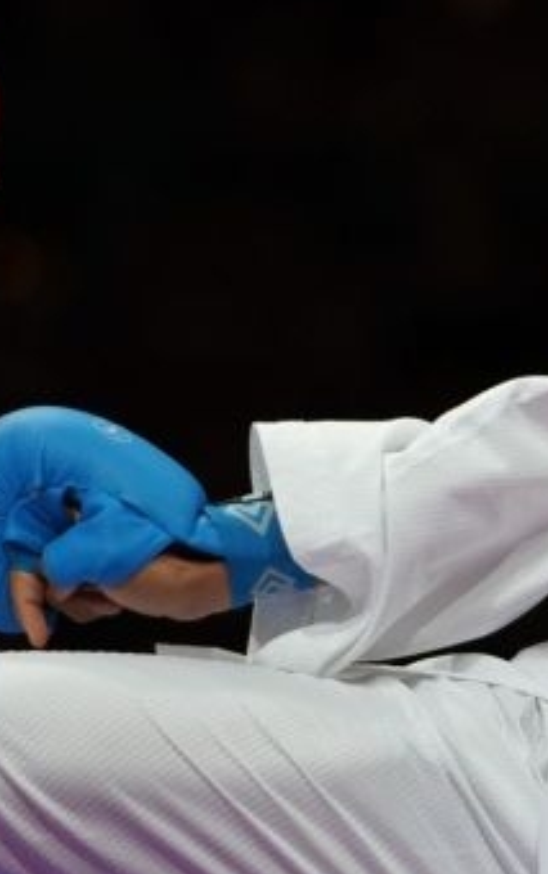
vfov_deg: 2.1
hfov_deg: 1.3
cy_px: 368
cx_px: 304
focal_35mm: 1019
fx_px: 24309
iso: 640
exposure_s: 1/1000
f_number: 2.8
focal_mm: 189
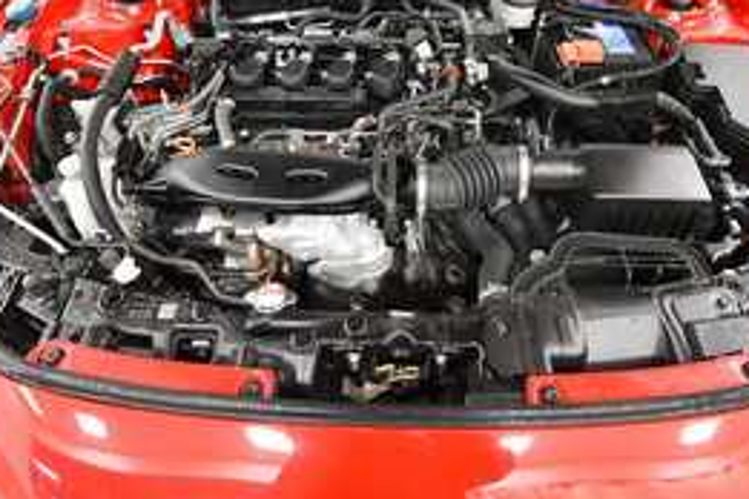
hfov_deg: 76.0
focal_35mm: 23
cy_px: 174
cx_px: 396
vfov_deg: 54.2
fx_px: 478
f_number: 4.5
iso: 2500
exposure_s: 1/125
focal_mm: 10
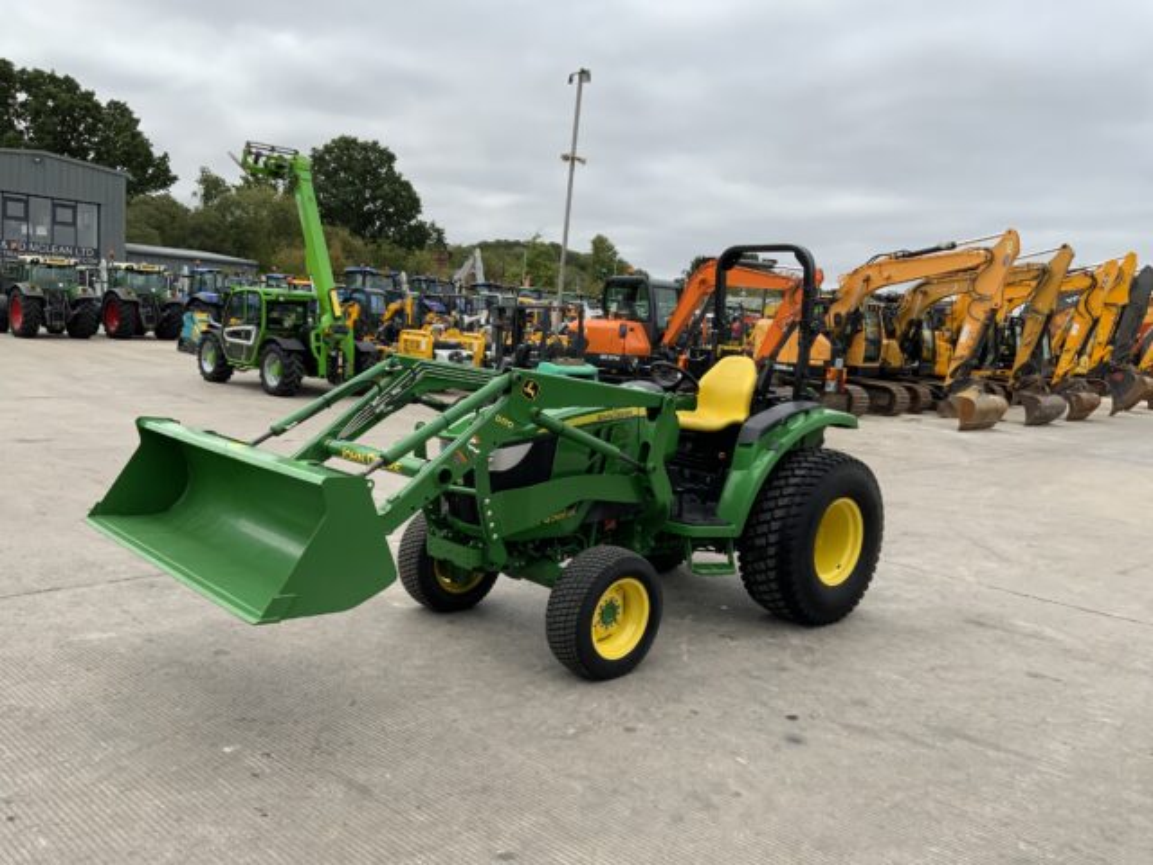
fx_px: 966
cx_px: 576
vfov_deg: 48.2
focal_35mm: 29
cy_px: 432
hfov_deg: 61.7
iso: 16
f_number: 1.8
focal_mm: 3
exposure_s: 1/1786
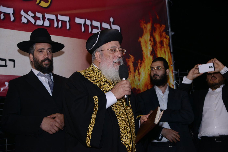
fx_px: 412
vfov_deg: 20.9
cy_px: 76
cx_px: 114
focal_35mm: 65
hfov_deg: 31.0
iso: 1000
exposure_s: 1/125
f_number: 5
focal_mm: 65
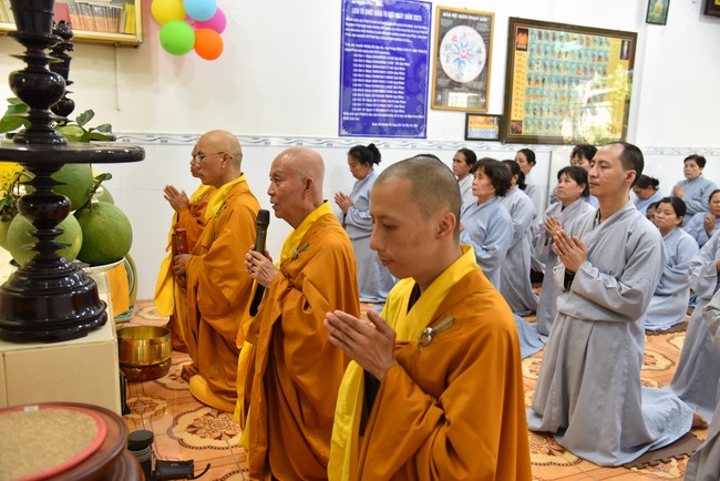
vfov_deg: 42.4
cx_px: 360
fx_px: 620
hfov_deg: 60.3
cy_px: 240
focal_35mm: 31
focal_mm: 31
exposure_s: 1/60
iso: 720
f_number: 4
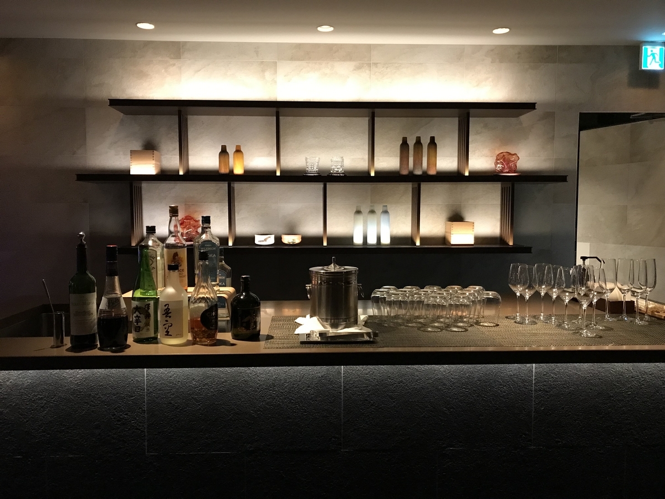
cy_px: 250
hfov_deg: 63.4
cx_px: 332
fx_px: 538
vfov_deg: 49.7
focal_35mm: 28
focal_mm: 3.99
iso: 100
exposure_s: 1/15
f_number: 1.8
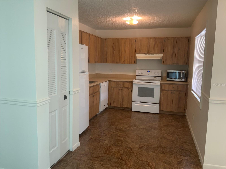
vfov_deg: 48.2
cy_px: 84
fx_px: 189
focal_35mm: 29
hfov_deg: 61.7
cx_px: 113
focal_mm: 3
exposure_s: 1/60
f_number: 1.8
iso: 100
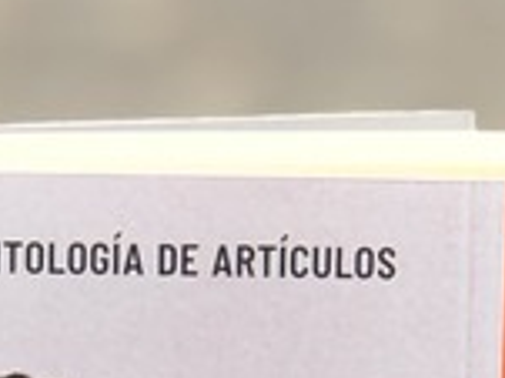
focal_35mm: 398
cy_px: 542
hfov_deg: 5.0
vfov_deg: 3.7
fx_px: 5802
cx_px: 84
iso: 20
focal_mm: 6.6
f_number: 2.8
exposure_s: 1/607
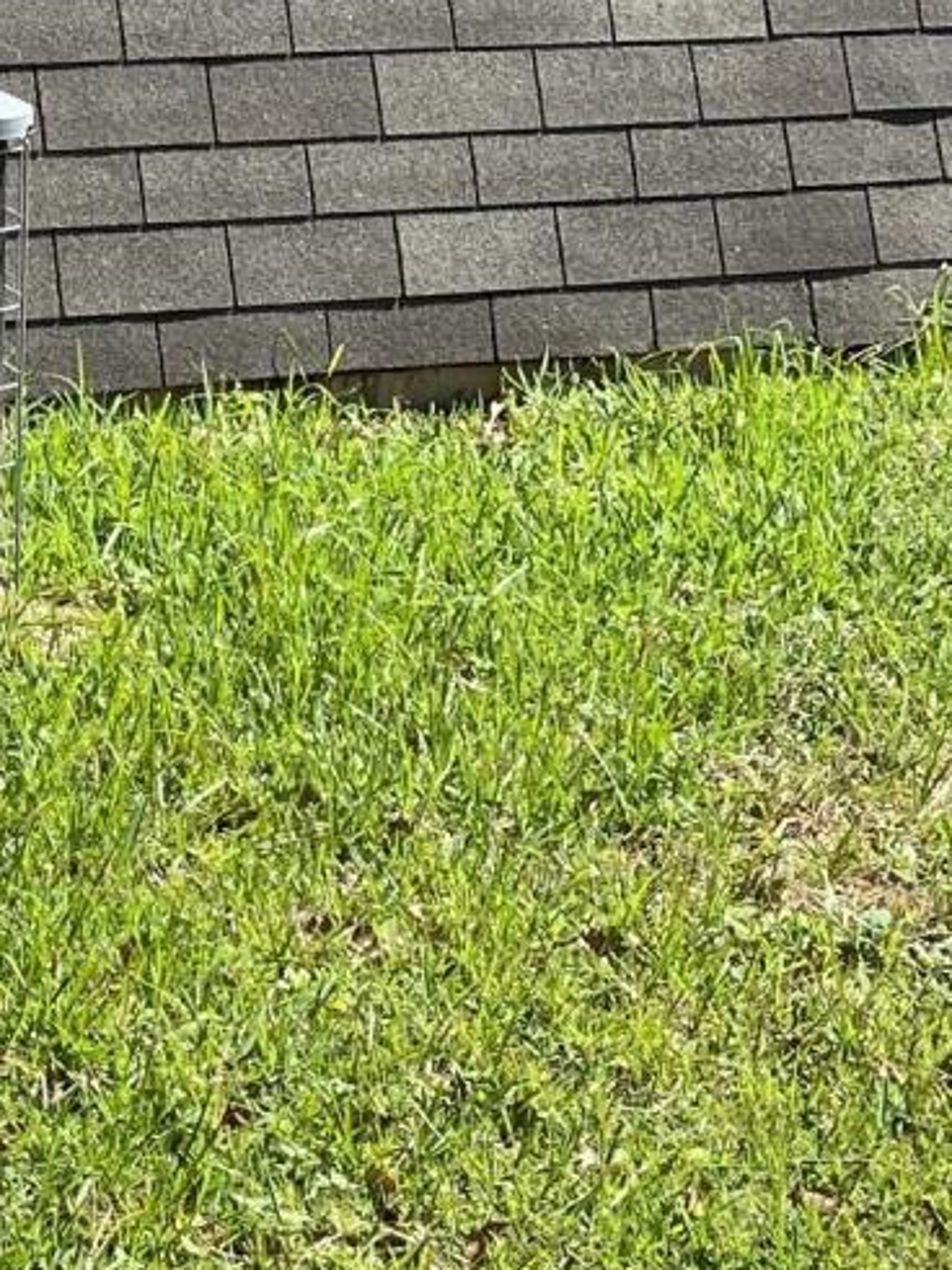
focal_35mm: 106
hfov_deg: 12.9
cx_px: -647
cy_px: -295
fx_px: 3889
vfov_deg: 17.6
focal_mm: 4.2
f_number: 1.6
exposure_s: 1/1233
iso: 32
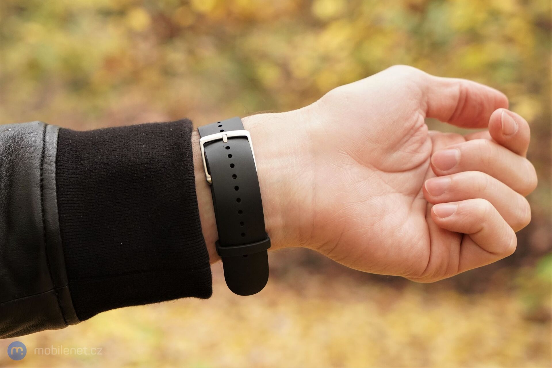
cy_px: 184
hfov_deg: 29.7
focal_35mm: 68
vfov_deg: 20.0
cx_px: 276
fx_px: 1043
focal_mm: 68
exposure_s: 1/250
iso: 4000
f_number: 6.3
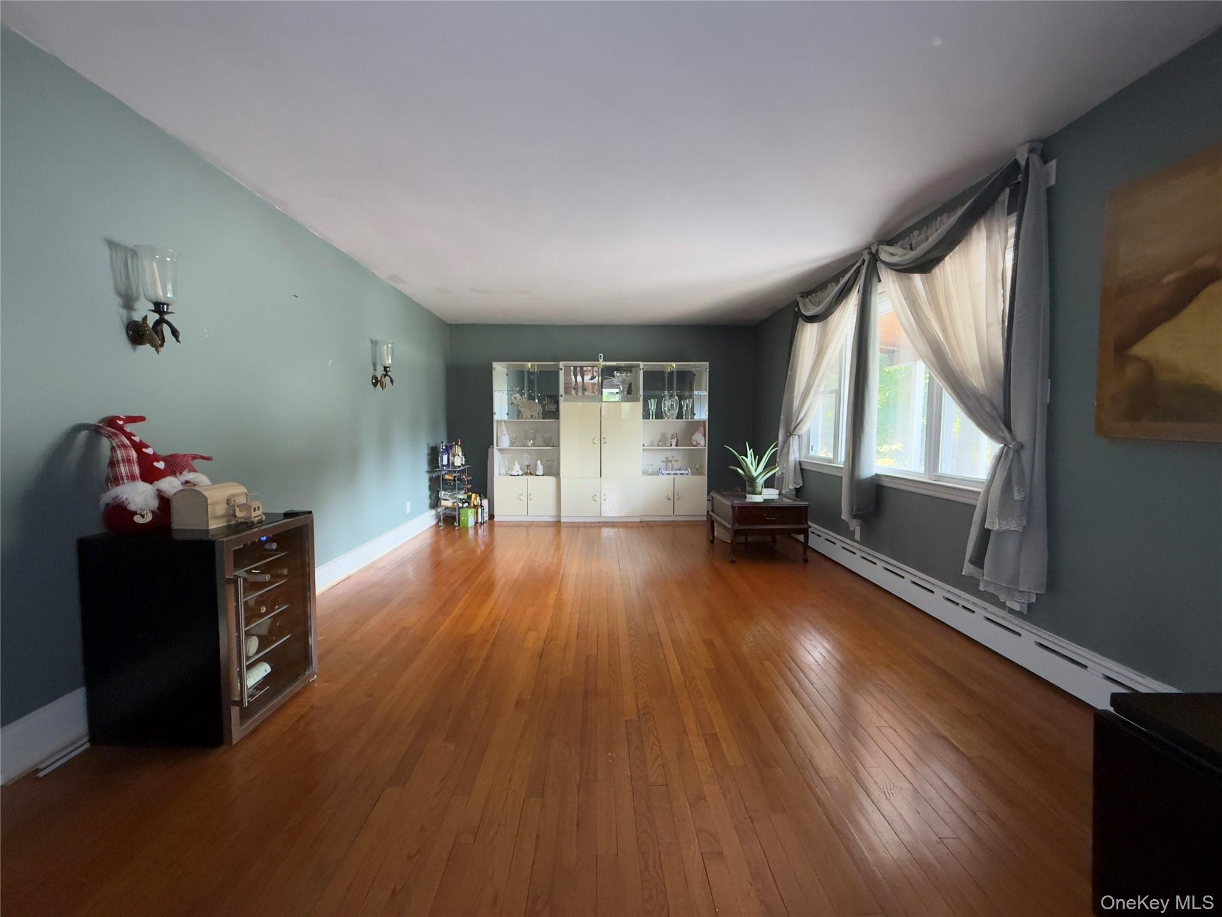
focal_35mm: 14
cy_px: 458
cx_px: 611
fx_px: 494
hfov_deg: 102.1
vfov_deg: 85.7
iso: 400
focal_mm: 2.22
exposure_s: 1/60
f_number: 2.2
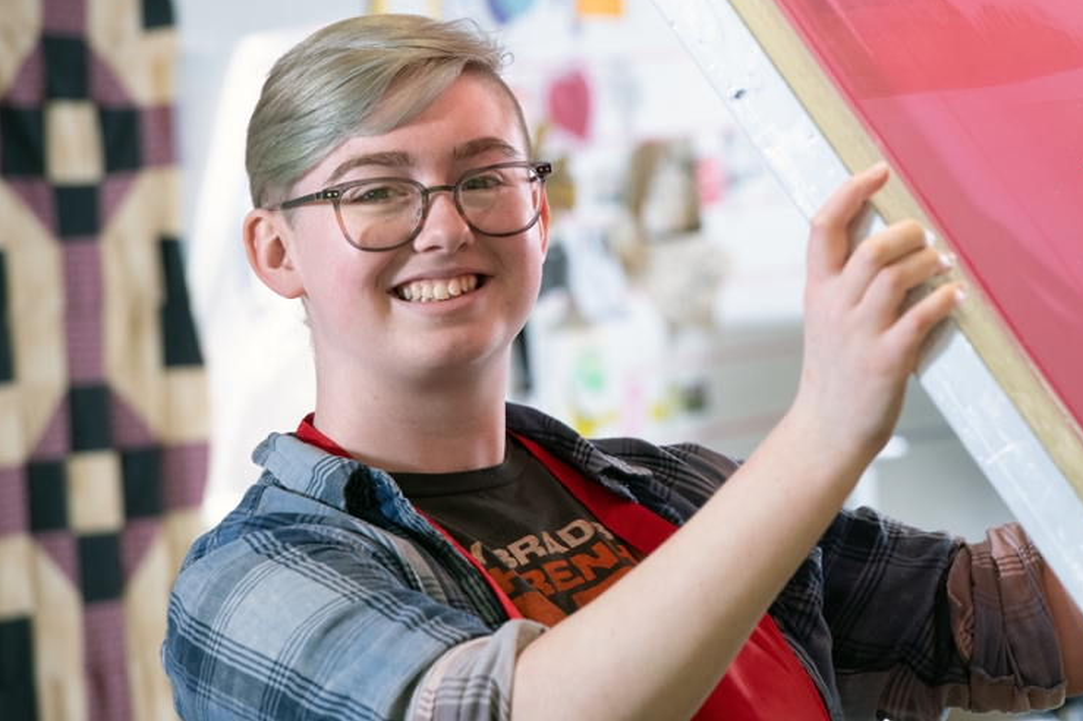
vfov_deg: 5.3
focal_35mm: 257
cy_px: 259
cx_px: 708
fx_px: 7728
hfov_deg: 8.0
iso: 1250
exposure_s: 1/125
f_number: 6.3
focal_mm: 190
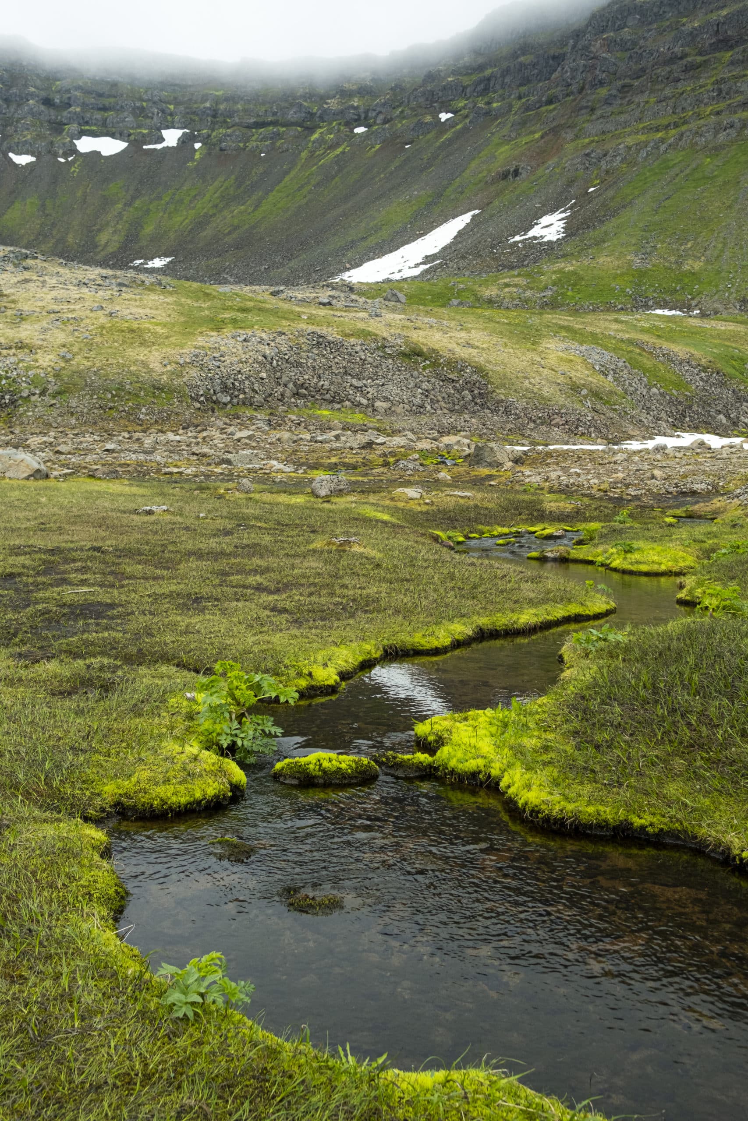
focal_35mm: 35
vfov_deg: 54.4
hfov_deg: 37.9
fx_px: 1091
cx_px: 374
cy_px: 560
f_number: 7.1
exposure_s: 1/500
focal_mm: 23
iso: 640
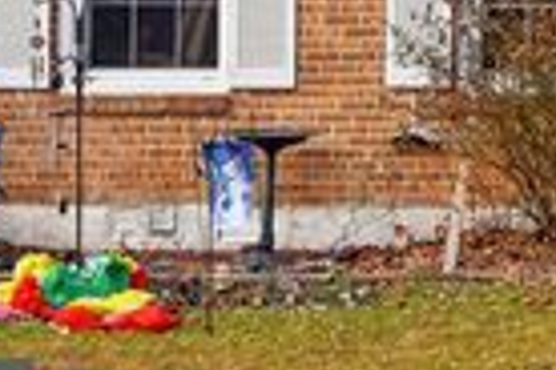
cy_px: -241
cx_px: 822
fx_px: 1452
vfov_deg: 13.4
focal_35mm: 94
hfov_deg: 19.1
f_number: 8
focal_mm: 26
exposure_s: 1/1000
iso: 400
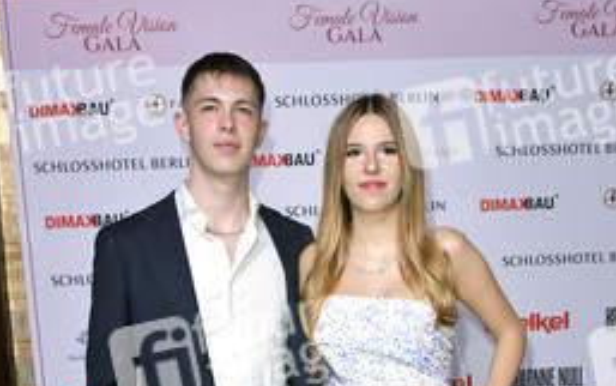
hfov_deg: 51.5
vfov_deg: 28.8
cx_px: 302
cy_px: 472
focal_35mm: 38
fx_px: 638
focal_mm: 24
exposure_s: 1/200
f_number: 6.3
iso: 1250
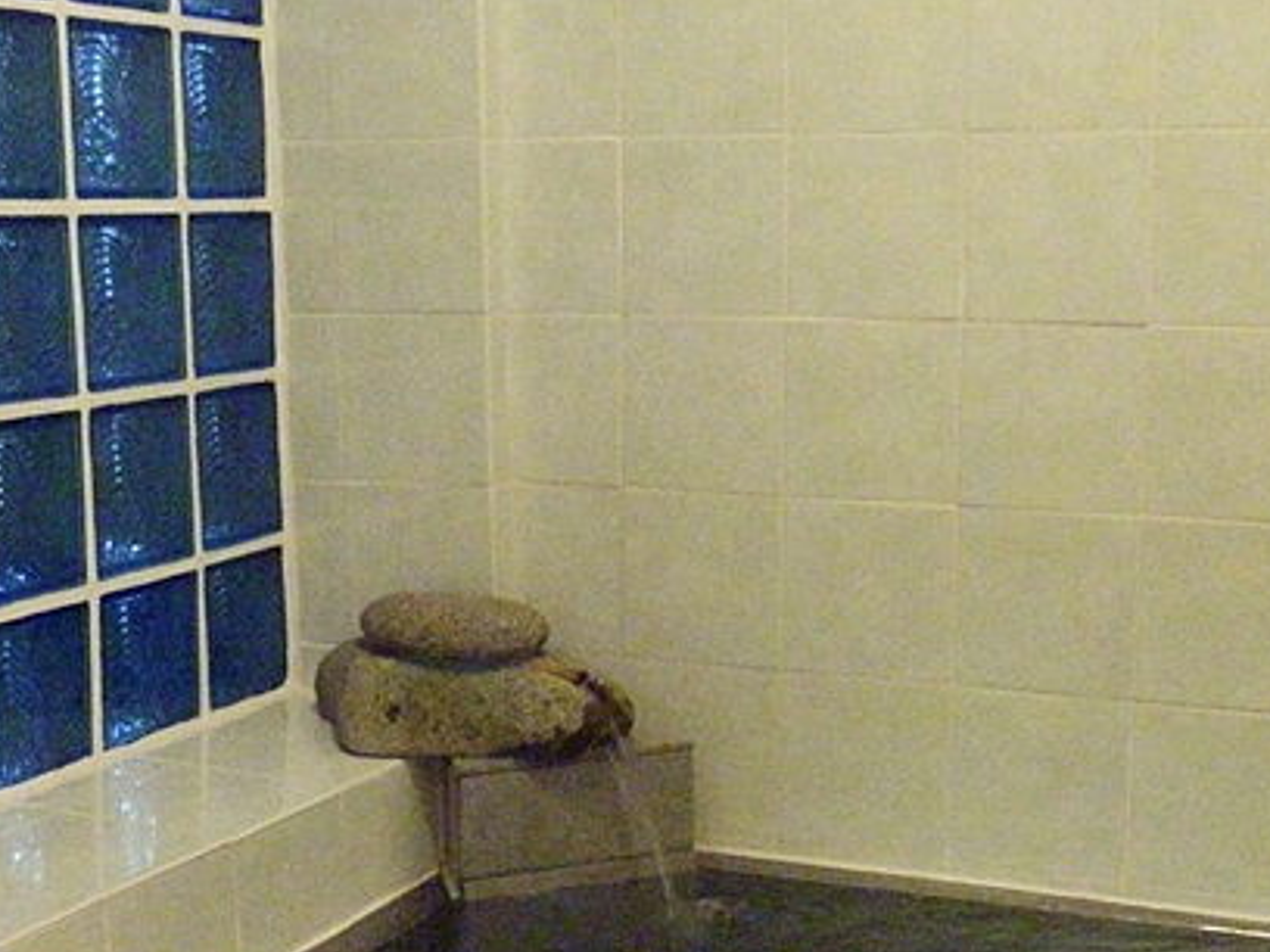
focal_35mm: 58
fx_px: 2128
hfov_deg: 33.2
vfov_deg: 25.2
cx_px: 663
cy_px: 541
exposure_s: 1/30
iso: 1600
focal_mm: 6.78
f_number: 3.3
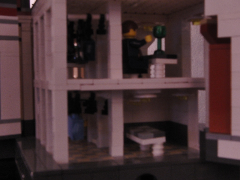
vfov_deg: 25.7
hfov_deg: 33.8
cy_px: 90
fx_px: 395
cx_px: 120
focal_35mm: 57
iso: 100
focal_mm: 10.1
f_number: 7.7
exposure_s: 1.6
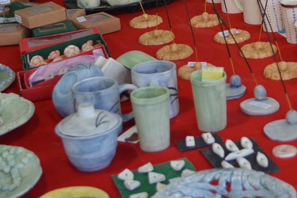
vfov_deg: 13.4
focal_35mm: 98
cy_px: -68
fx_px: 809
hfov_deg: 20.4
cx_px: 272
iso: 400
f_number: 4
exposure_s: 1/60
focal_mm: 24
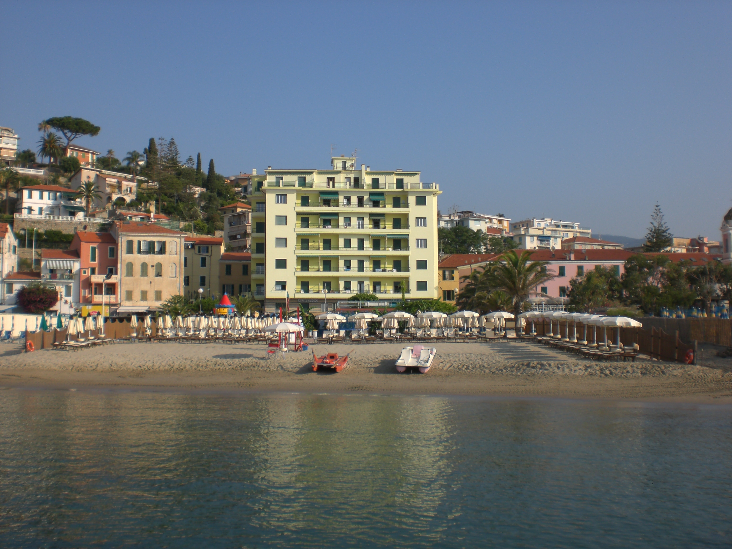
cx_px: 366
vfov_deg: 37.7
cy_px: 274
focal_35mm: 38
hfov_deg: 49.0
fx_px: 804
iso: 50
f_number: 4.4
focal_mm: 6.3
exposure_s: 1/640
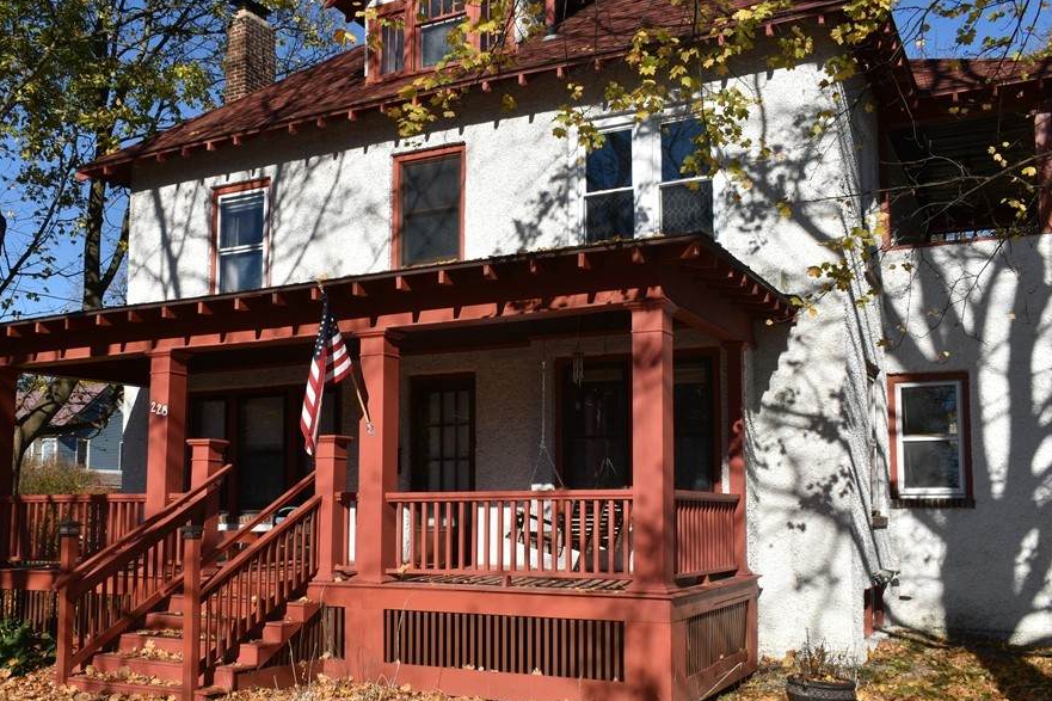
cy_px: 411
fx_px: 1081
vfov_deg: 35.8
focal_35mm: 37
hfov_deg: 51.8
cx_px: 479
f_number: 11
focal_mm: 20
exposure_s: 1/200
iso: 100
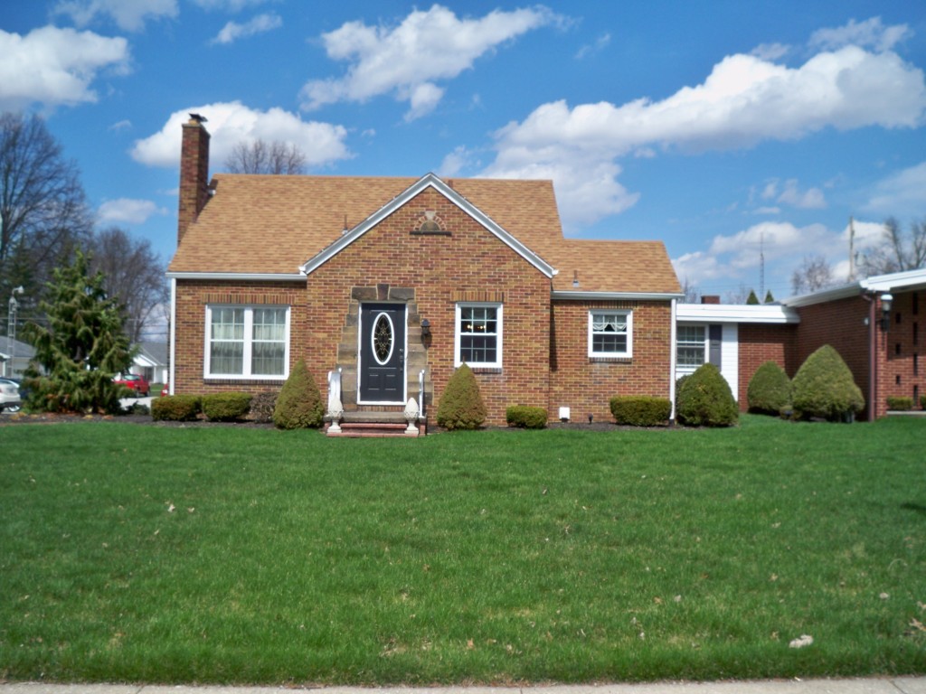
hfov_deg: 52.6
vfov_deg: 40.7
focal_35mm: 35
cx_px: 463
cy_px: 347
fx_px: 936
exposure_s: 1/400
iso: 64
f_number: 4.7
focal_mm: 6.3
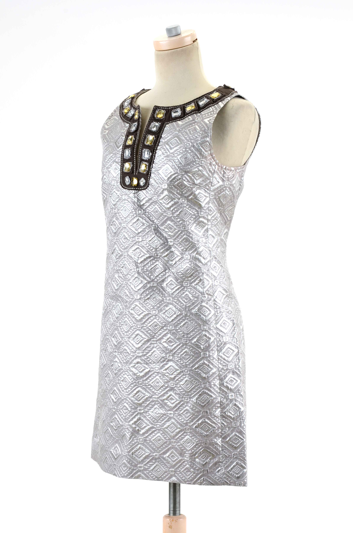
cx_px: 176
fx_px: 1773
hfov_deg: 11.4
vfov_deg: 17.1
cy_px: 266
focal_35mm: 120
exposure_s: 1/125
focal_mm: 80
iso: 200
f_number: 13
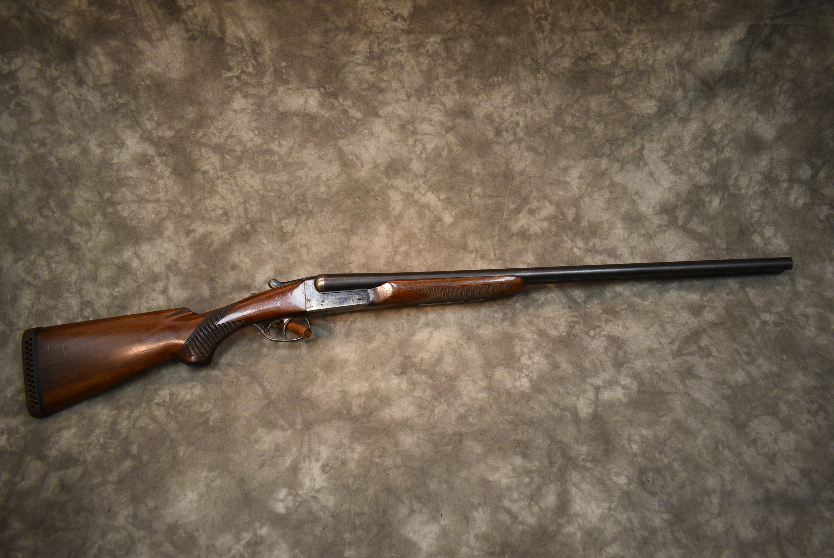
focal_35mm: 27
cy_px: 279
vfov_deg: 48.0
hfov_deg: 67.3
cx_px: 417
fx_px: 626
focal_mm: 18
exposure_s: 1/125
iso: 900
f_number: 3.5
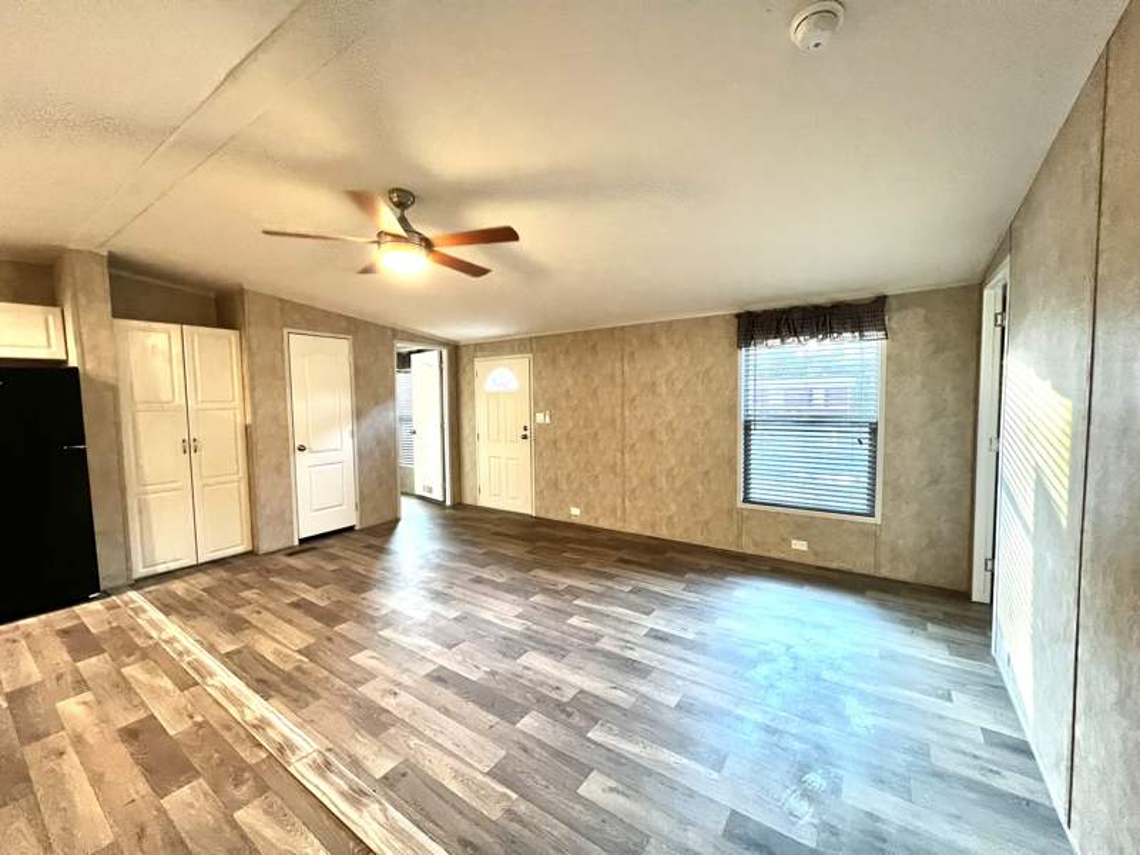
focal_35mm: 13
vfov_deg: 89.9
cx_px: 570
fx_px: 428
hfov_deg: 106.2
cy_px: 428
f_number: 1.8
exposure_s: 1/60
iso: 400
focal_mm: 1.57
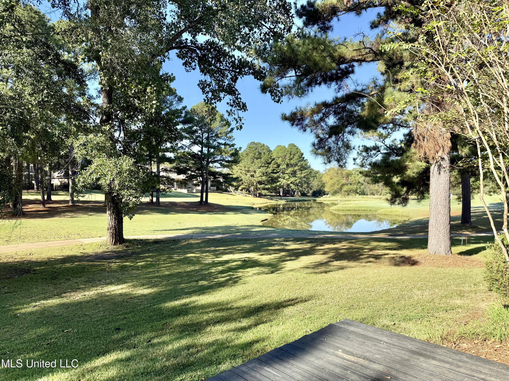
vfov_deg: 56.8
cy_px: 190
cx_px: 254
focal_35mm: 24
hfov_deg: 71.6
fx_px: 353
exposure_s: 1/1855
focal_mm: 6.76
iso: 80
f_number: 1.78
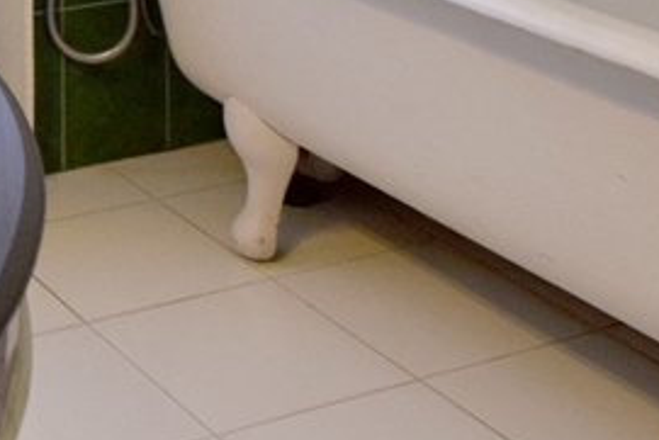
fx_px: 1520
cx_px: -136
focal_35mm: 83
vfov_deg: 14.2
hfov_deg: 22.5
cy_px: -399
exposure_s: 1/80
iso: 800
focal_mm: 10
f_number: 4.5
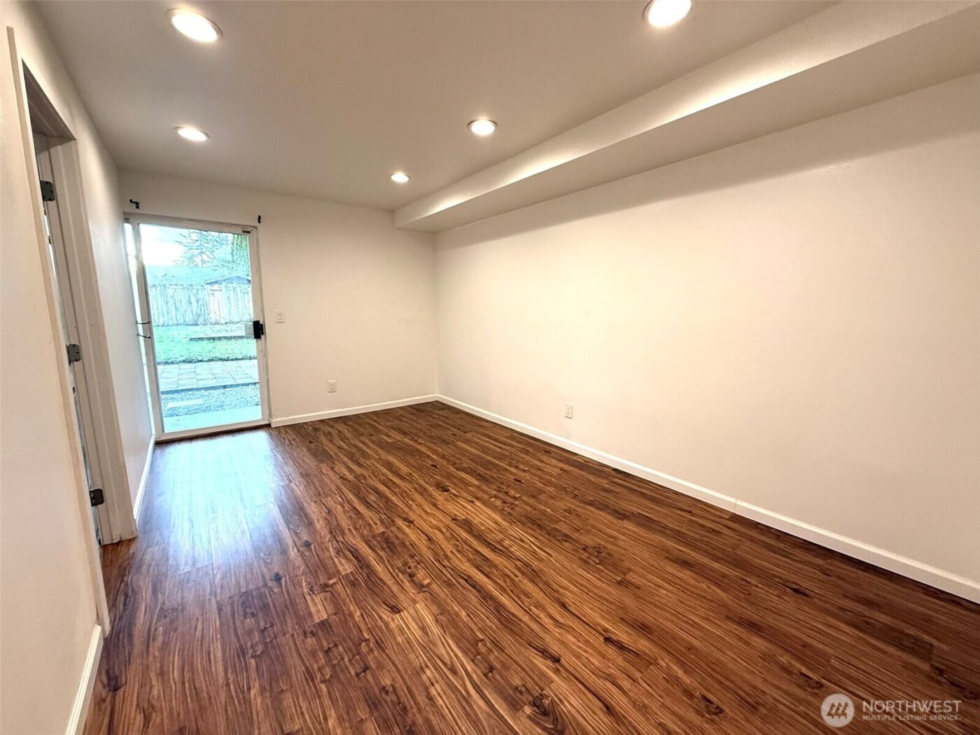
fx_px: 396
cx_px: 490
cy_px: 368
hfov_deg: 102.1
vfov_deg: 85.7
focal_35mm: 14
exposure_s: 1/108
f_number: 2.2
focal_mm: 2.22
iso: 200
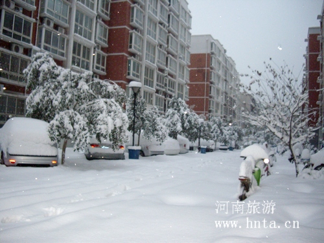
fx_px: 356
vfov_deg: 37.7
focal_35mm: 38
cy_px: 122
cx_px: 162
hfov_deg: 49.0
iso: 800
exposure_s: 1/80
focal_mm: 7.9
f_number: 2.8
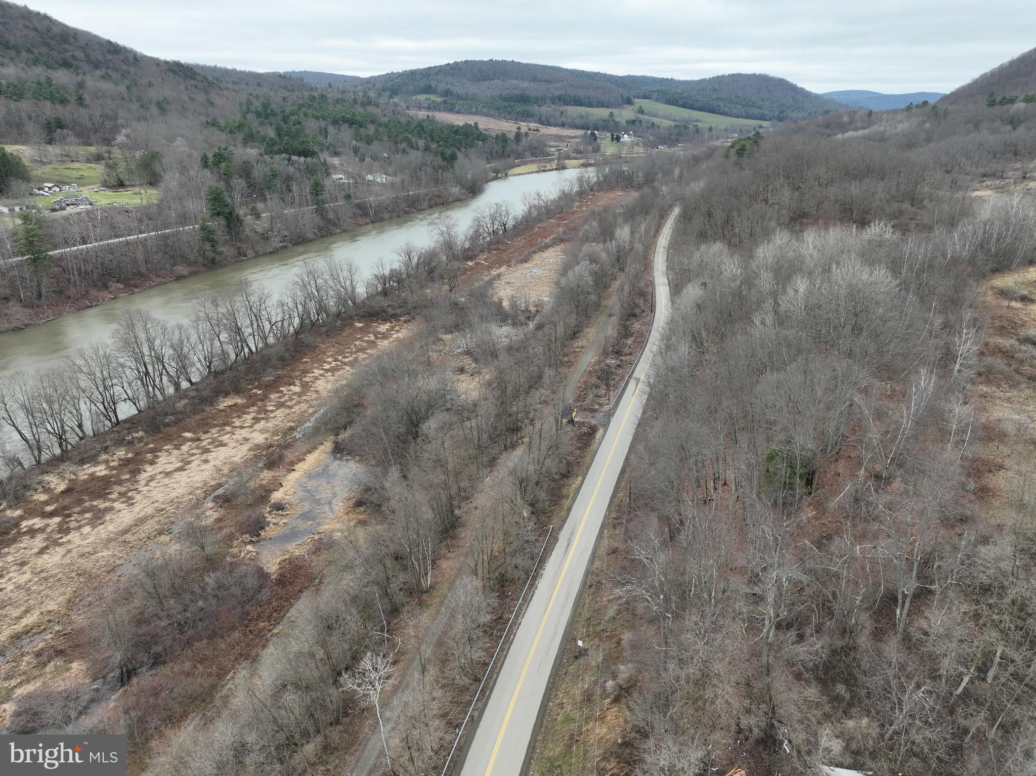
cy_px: 388
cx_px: 518
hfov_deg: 71.6
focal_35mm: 24
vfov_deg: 56.8
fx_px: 718
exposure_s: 1/400
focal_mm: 12.29
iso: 200
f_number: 2.8
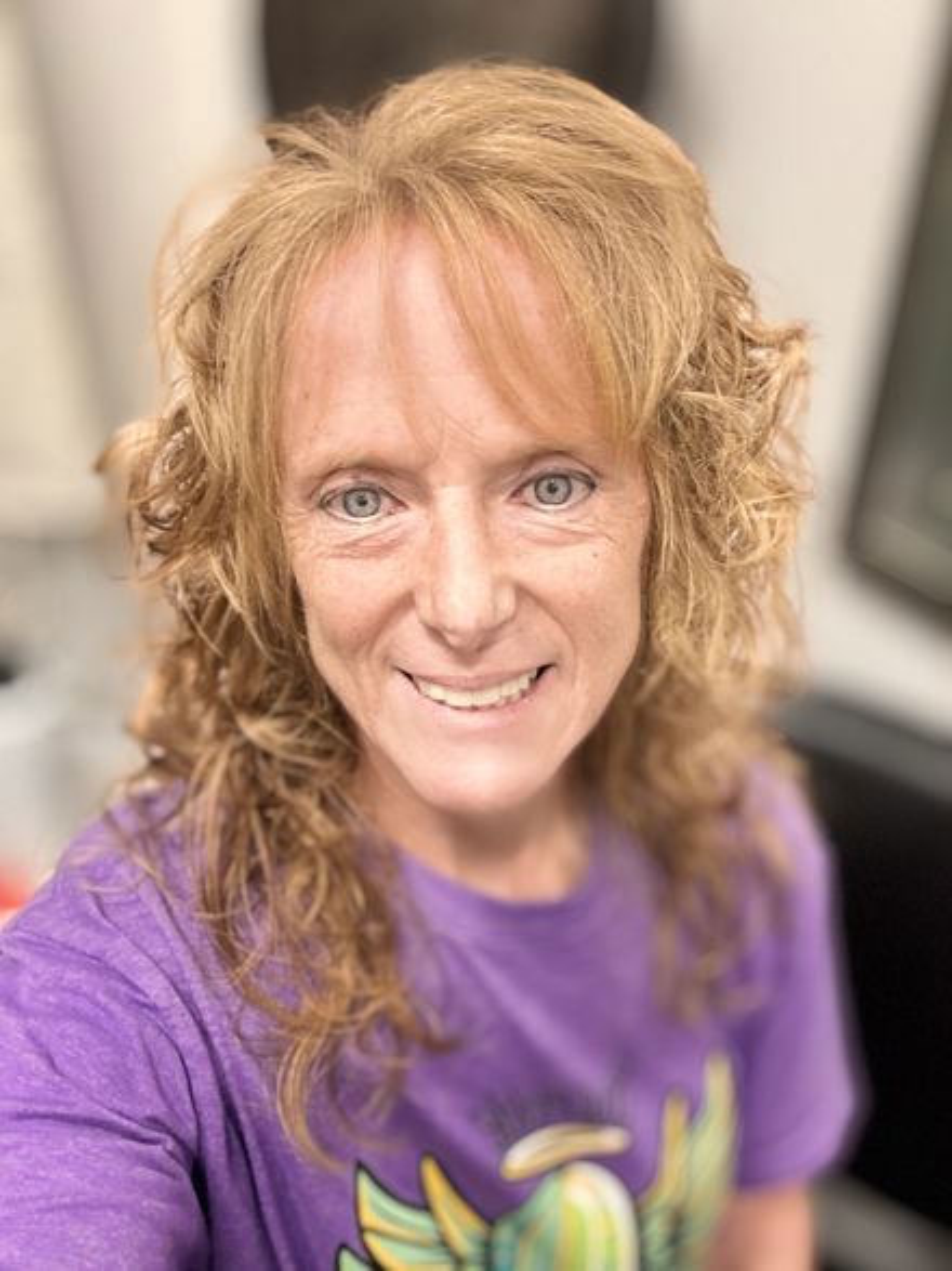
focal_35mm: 30
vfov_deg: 60.0
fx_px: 1100
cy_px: 636
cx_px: 476
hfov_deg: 46.8
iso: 250
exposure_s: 1/60
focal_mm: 2.69
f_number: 1.9
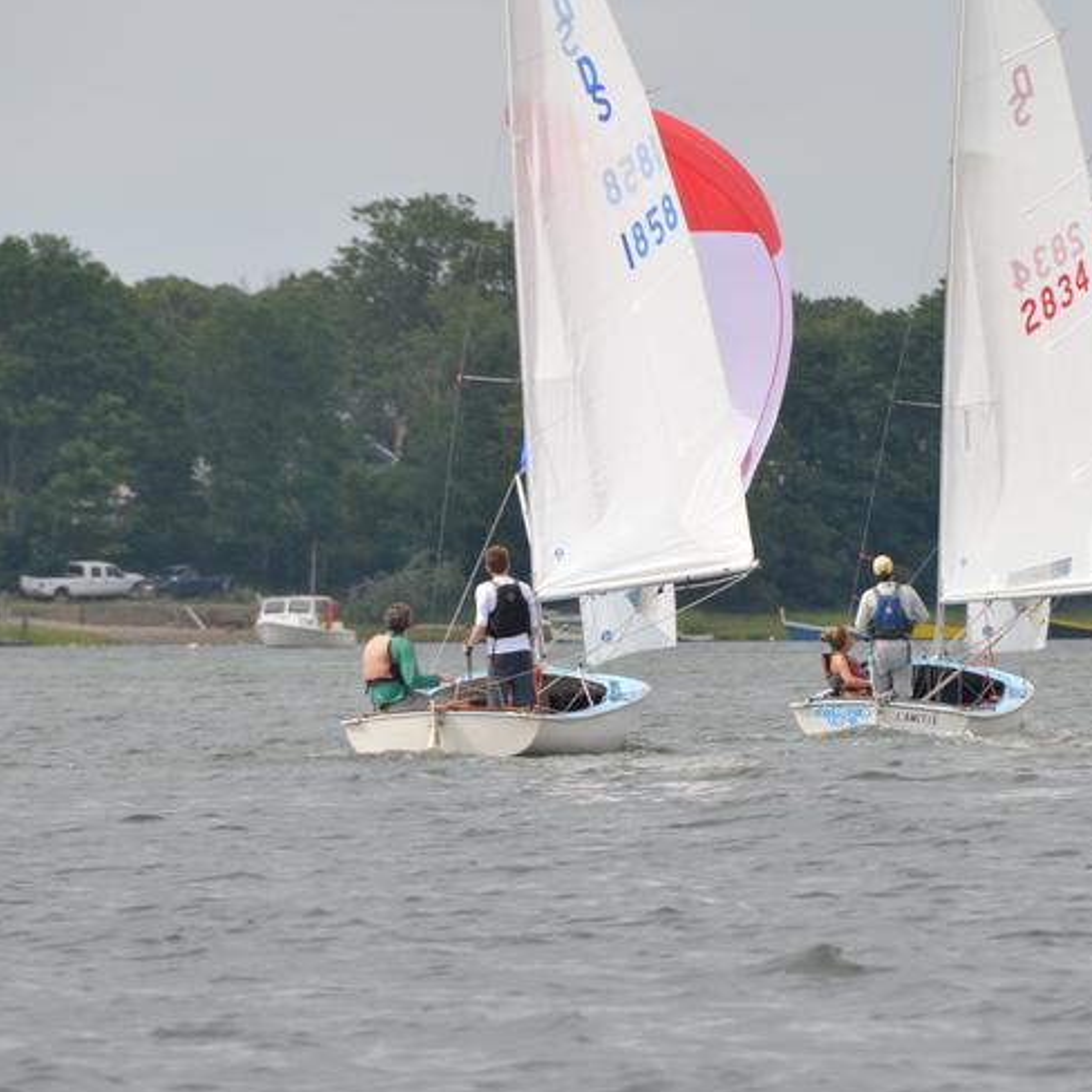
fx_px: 19059
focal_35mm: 534
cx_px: 857
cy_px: 575
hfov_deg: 3.3
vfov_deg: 3.3
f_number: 6.3
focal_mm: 200
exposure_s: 1/800
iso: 200
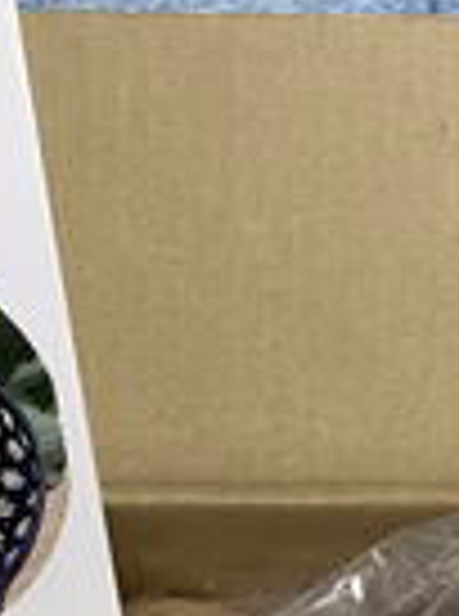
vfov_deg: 22.9
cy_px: 625
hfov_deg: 17.9
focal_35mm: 82
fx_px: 1457
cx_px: 176
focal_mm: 3.99
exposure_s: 1/57
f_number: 1.8
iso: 125
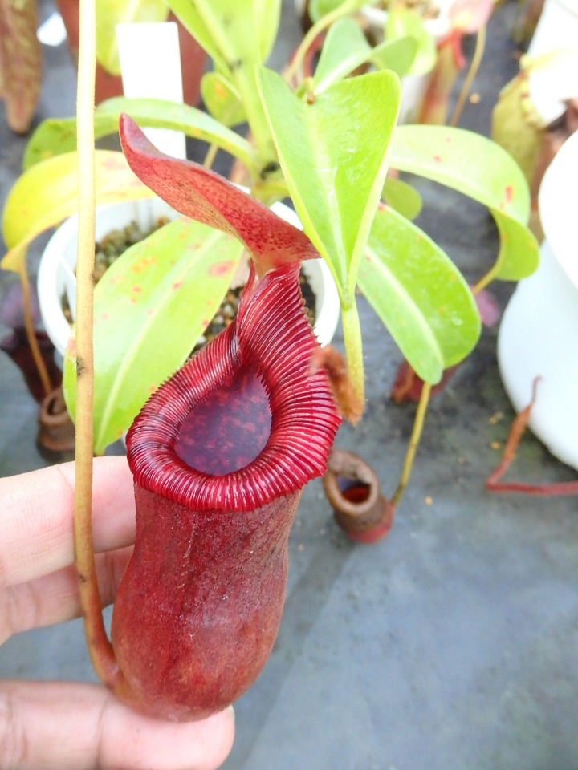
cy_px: 385
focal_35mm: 25
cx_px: 289
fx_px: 557
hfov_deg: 54.9
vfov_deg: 69.4
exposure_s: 1/40
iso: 800
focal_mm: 4.5
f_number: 3
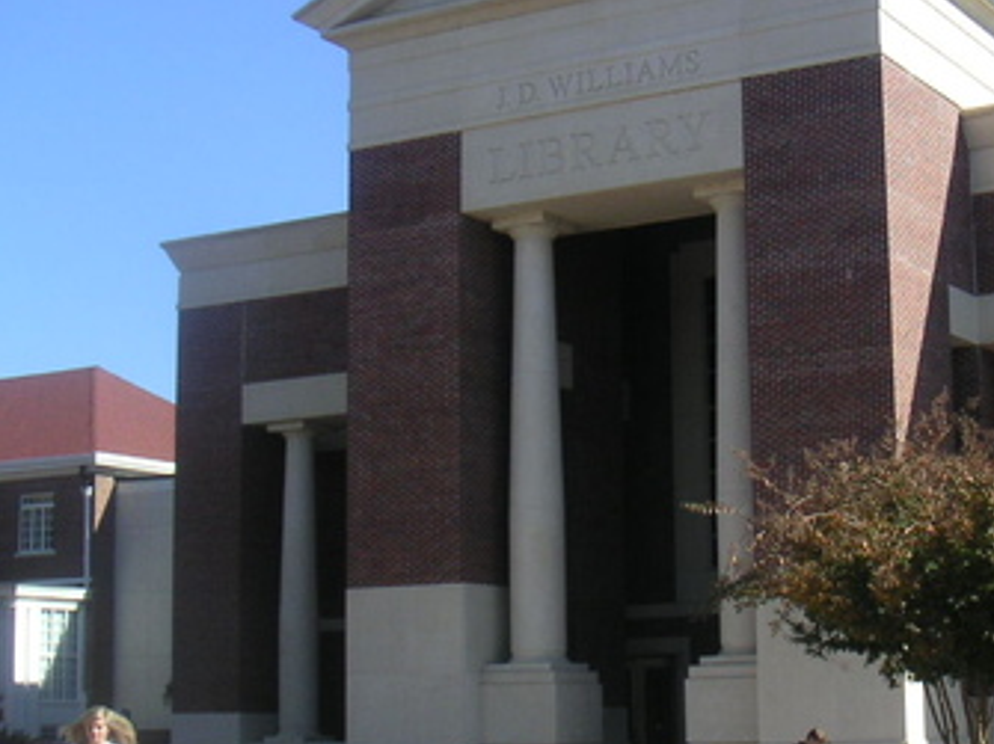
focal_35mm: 68
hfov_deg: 28.3
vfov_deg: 21.6
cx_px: 697
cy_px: 332
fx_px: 1952
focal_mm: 6
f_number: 2.8
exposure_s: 1/750
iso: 50
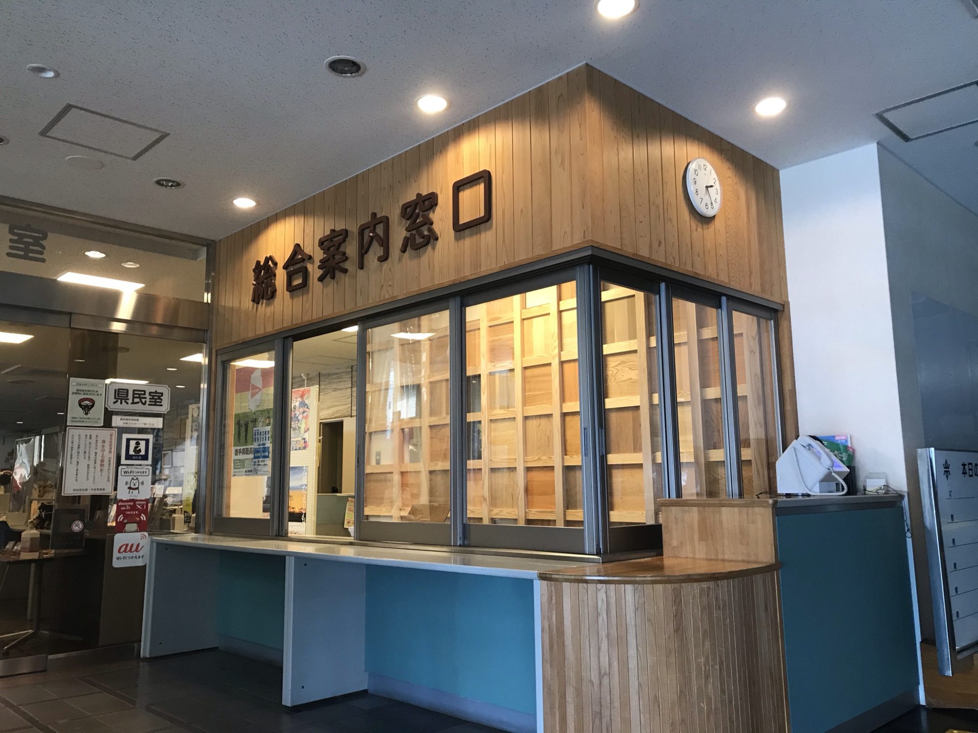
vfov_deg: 49.7
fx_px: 791
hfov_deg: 63.4
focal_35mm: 28
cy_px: 366
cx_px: 489
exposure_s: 1/25
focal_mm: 3.99
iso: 40
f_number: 1.8
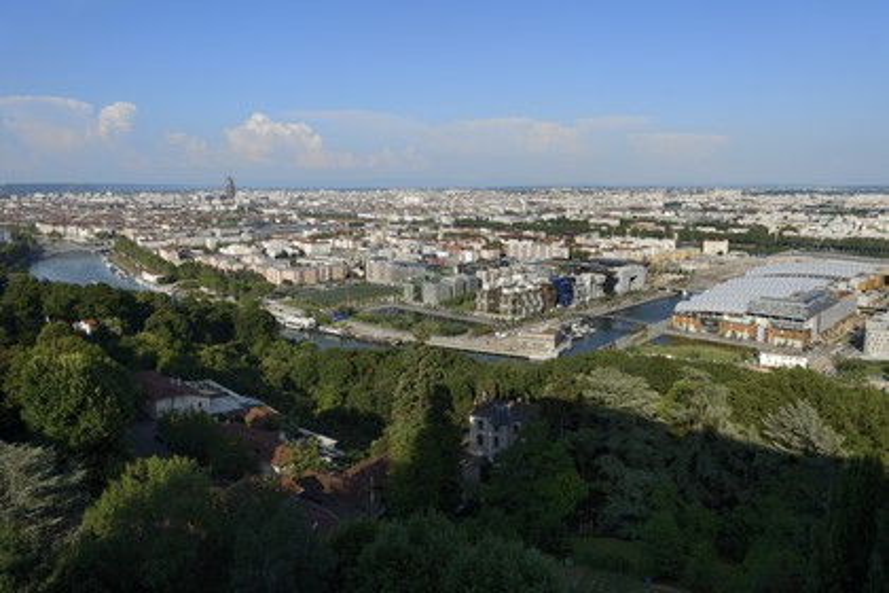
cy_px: 296
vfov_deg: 49.6
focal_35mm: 26
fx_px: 642
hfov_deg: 69.4
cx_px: 444
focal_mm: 26
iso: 200
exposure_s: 1/320
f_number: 13
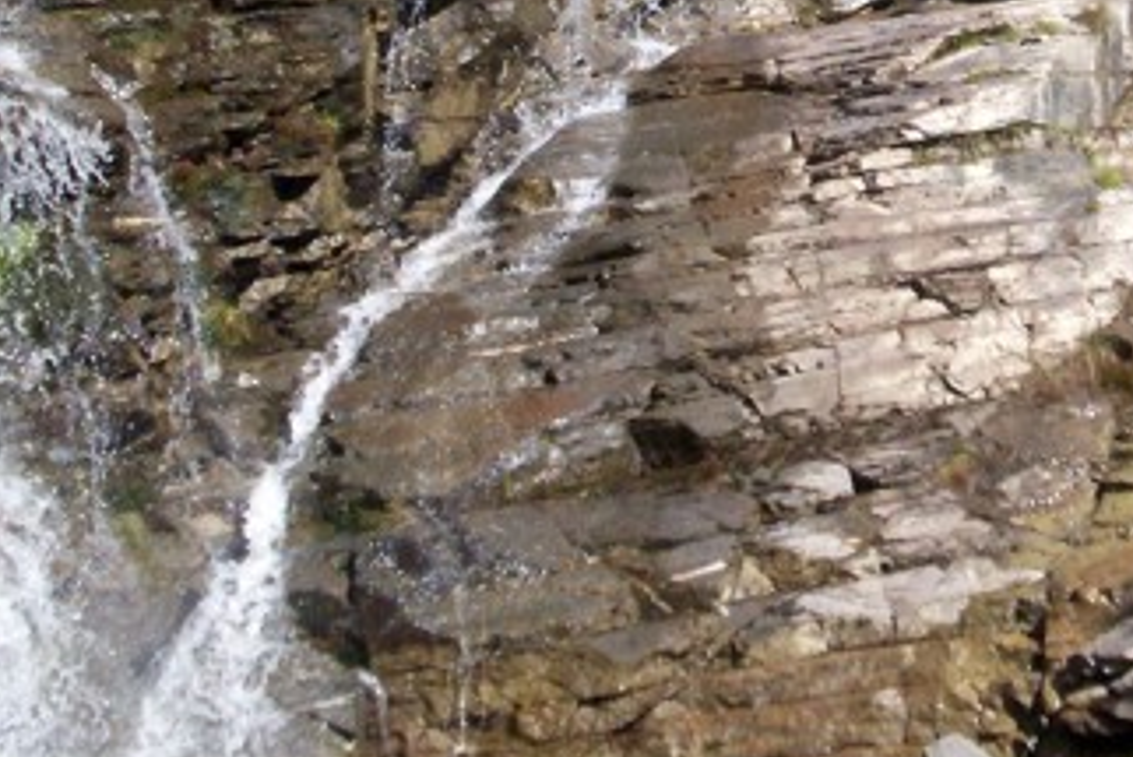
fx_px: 2928
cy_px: -141
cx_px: 897
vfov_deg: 14.3
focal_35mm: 93
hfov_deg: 21.6
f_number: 4.5
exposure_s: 1/616
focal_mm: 5.9
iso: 100
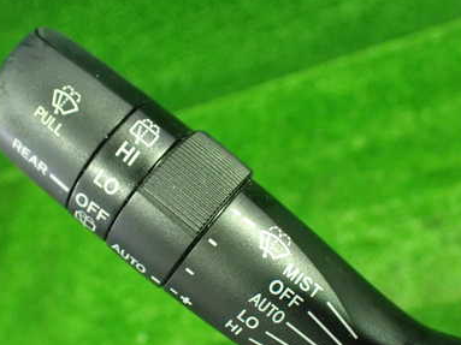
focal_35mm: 47
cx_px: 197
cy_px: 236
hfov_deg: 40.4
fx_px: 626
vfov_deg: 30.6
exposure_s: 1/30
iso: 1000
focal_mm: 5.4
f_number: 2.3
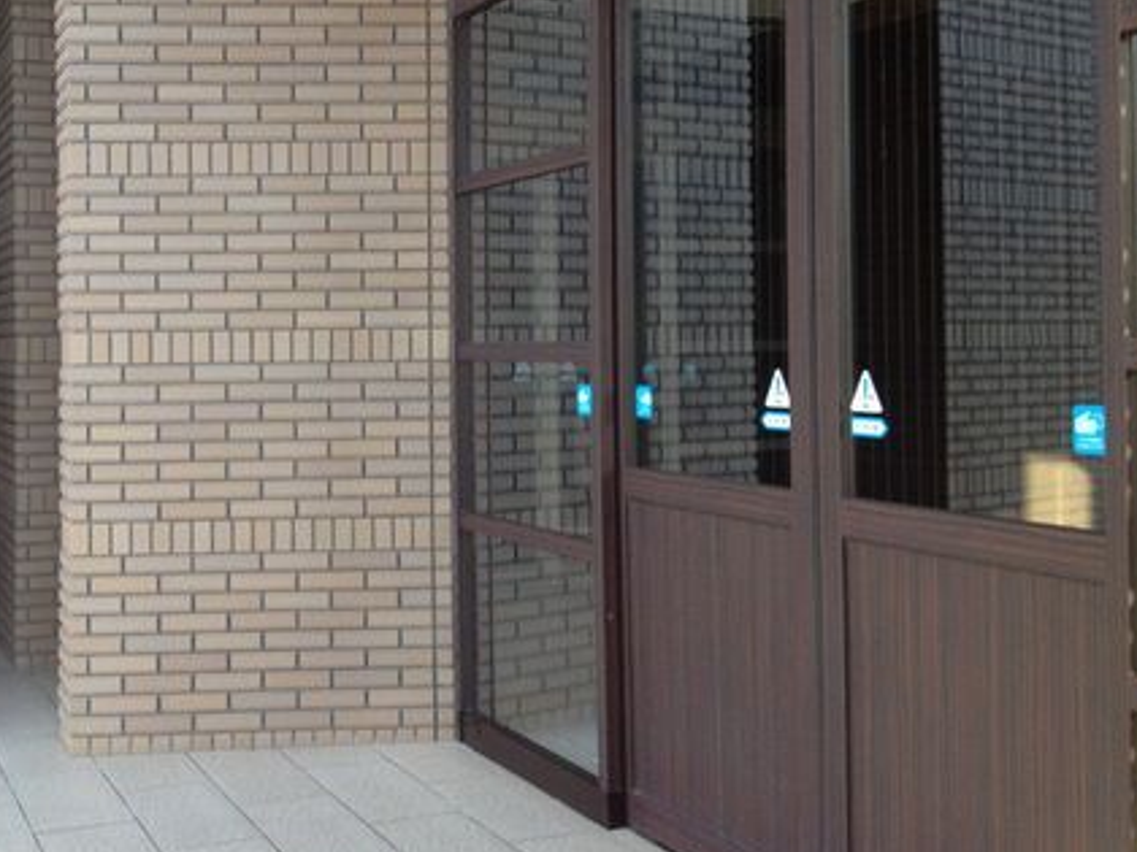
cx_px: 344
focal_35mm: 50
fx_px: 1642
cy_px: 322
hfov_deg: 37.6
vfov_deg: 29.0
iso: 64
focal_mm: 4.28
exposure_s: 1/60
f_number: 2.4
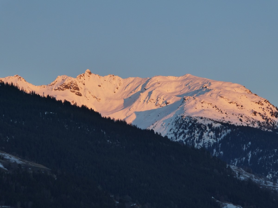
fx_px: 1855
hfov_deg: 8.6
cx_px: 139
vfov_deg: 6.4
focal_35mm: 231
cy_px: 104
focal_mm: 41.4
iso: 80
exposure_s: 1/100
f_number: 5.6
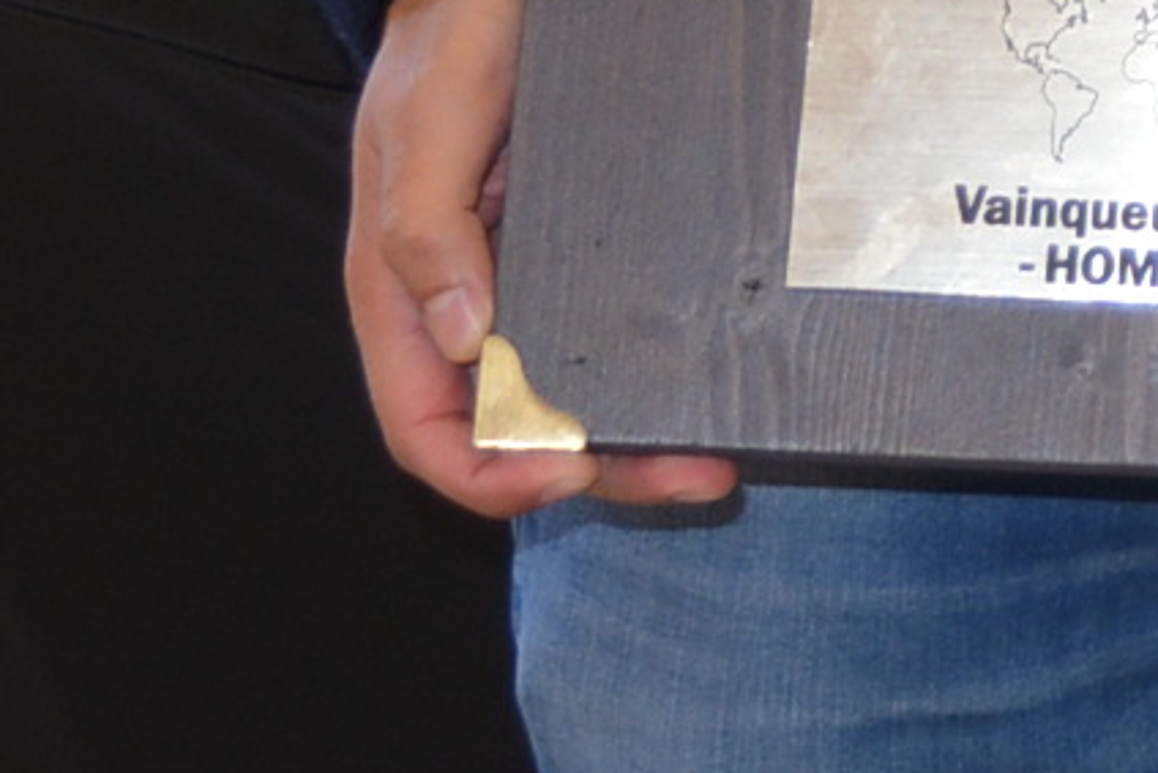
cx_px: 3119
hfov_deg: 7.4
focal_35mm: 254
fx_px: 8173
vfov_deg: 5.1
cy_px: -1527
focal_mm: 24
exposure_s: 1/60
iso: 400
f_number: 4
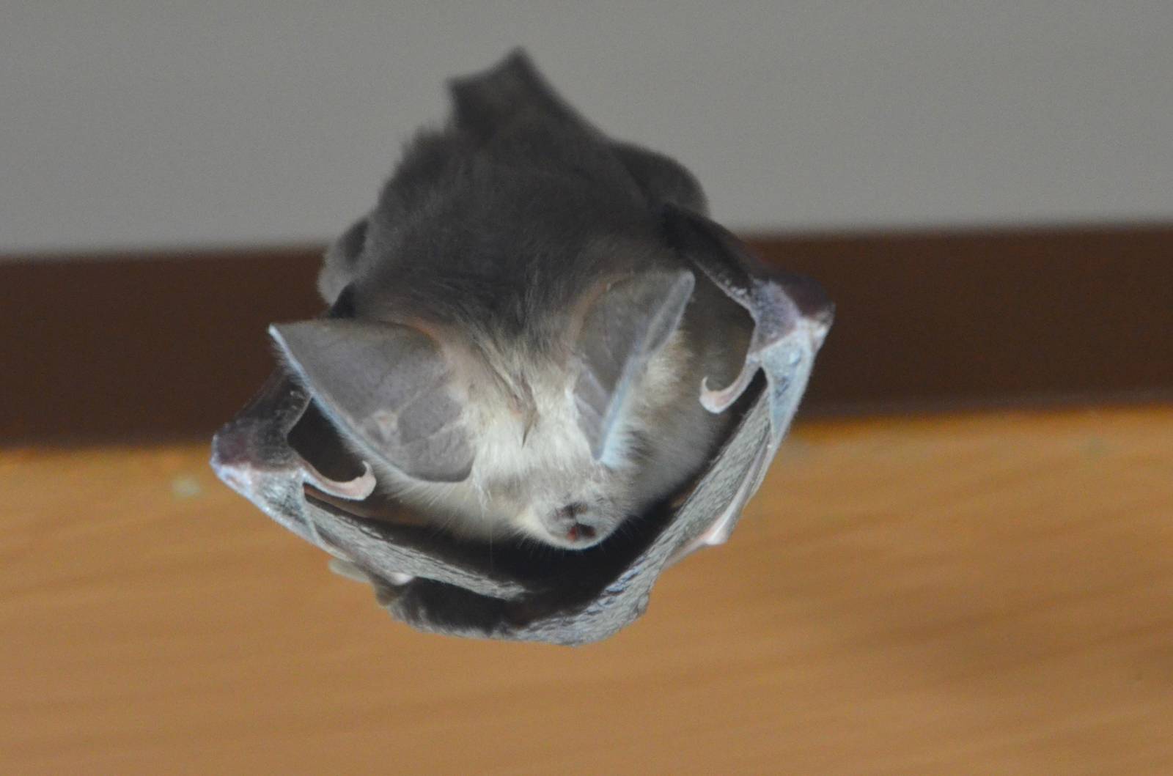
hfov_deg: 5.7
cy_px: 388
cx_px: 586
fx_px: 11703
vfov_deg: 3.8
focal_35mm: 360
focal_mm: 240
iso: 2500
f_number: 6.3
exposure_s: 1/50
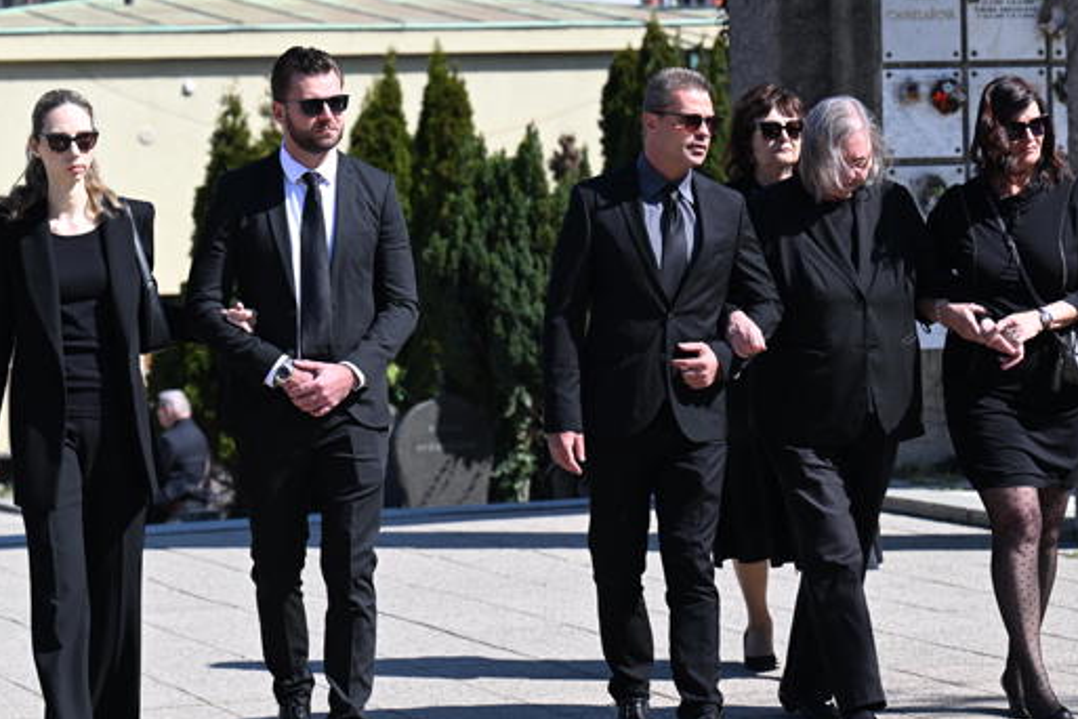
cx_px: 515
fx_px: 3743
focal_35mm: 125
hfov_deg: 16.4
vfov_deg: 11.0
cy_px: 383
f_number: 5
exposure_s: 1/2500
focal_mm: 93
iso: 500
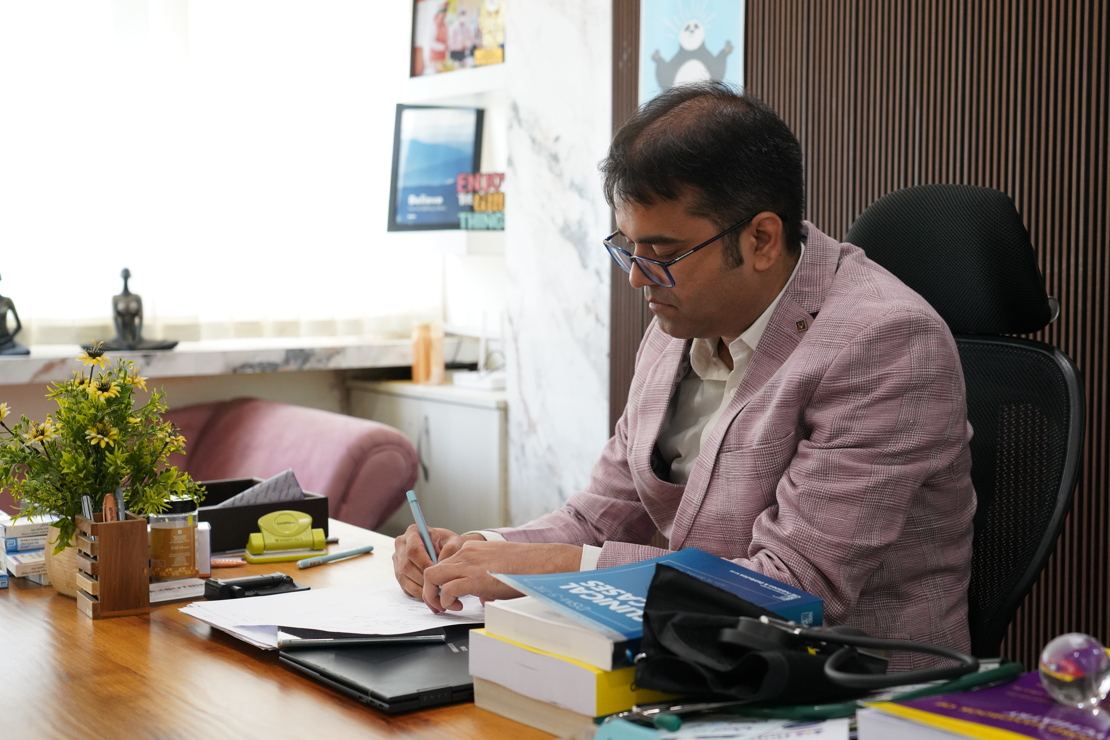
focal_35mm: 52
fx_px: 1603
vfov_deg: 26.0
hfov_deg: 38.2
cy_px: 370
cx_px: 555
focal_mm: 52
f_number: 5
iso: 3200
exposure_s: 1/125
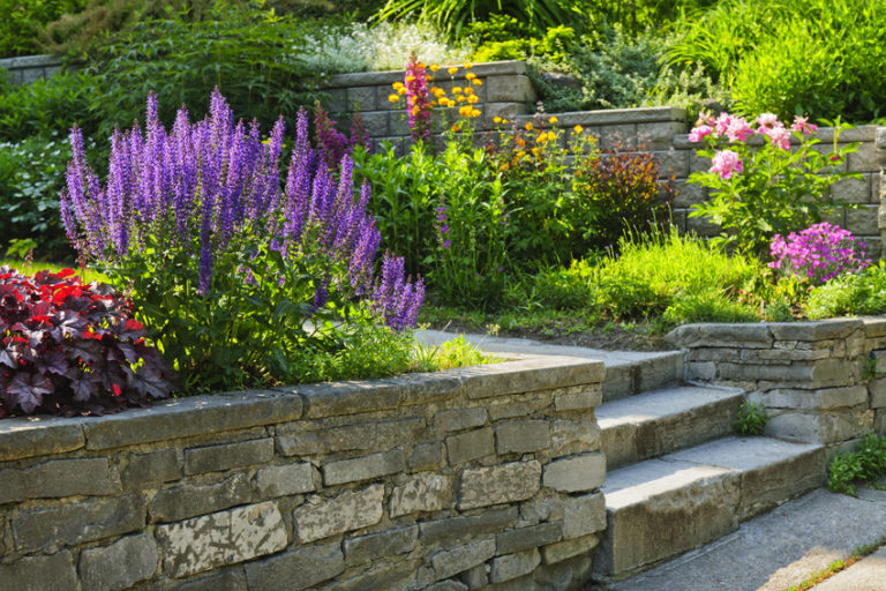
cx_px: 443
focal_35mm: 52
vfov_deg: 26.0
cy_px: 296
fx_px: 1280
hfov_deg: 38.2
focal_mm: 52
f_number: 5.6
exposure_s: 1/80
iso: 200
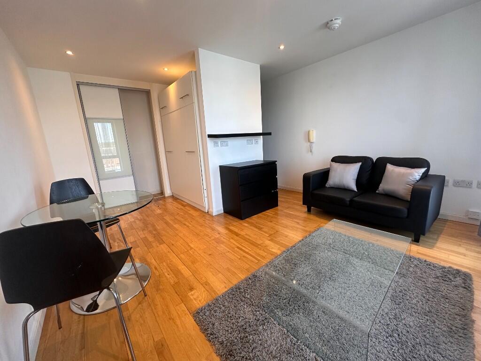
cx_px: 240
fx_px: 195
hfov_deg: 102.1
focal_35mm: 14
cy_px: 180
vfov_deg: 85.7
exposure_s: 1/99
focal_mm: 2.22
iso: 125
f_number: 2.2
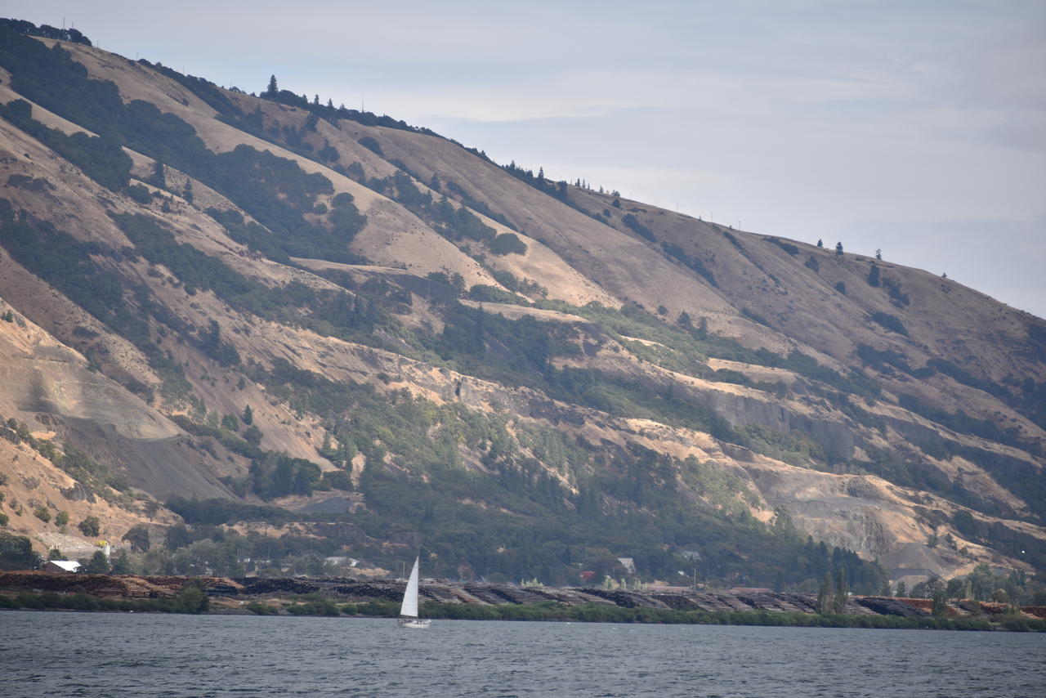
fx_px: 6103
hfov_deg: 9.8
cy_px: 349
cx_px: 523
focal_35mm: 210
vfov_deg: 6.5
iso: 110
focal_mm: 210
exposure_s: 1/500
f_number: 5.6
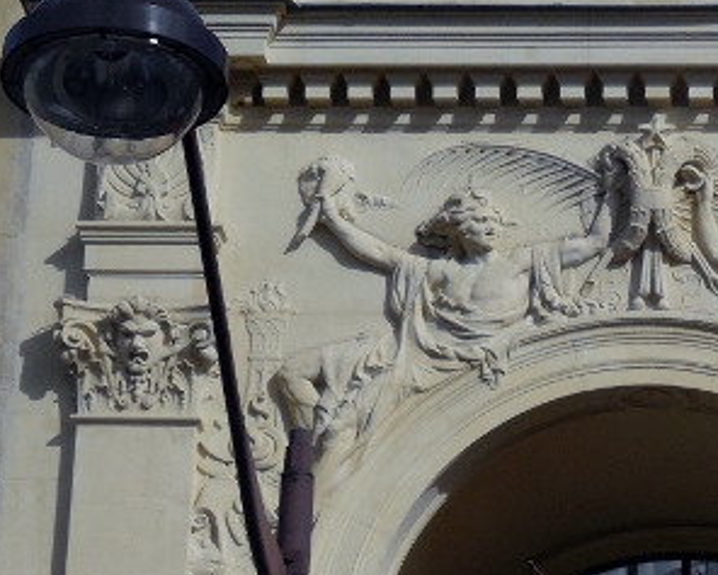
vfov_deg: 4.9
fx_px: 6675
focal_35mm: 314
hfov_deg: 6.1
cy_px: 218
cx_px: 648
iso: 125
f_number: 10.8
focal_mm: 26.8
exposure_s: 1/640
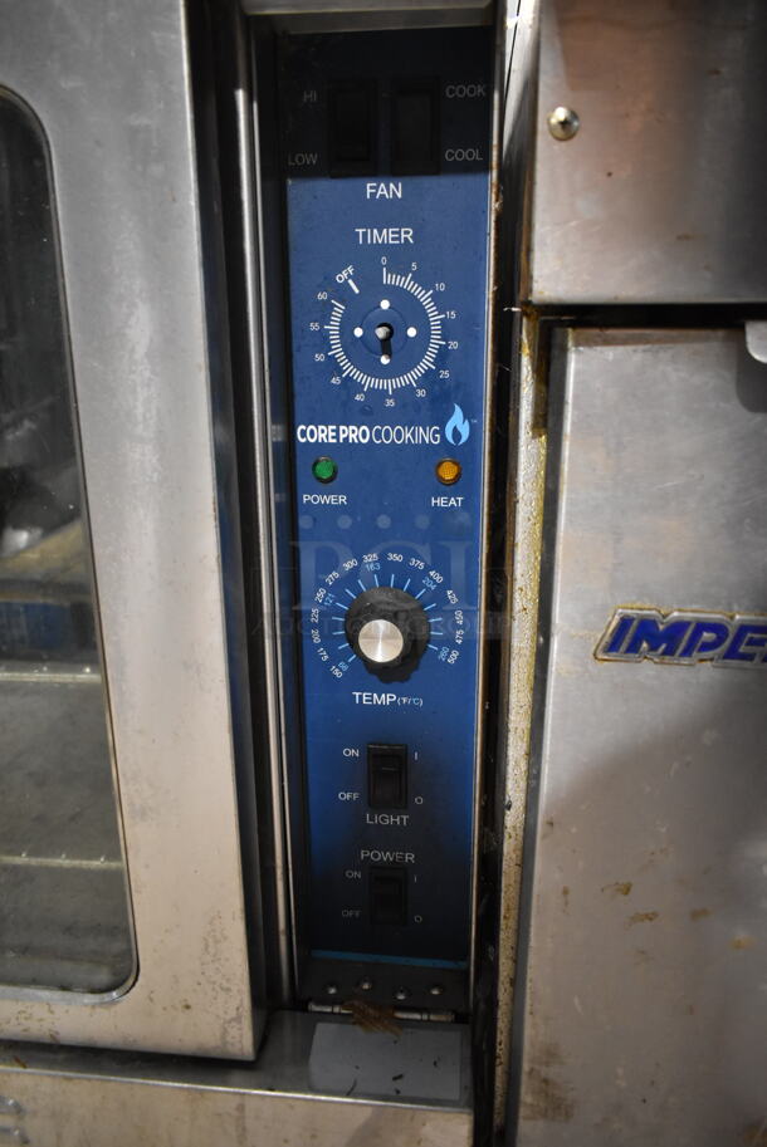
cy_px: 574
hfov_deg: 48.0
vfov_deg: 67.3
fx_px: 862
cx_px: 384
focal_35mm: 27
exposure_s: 1/30
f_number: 3.5
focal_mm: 18
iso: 2200
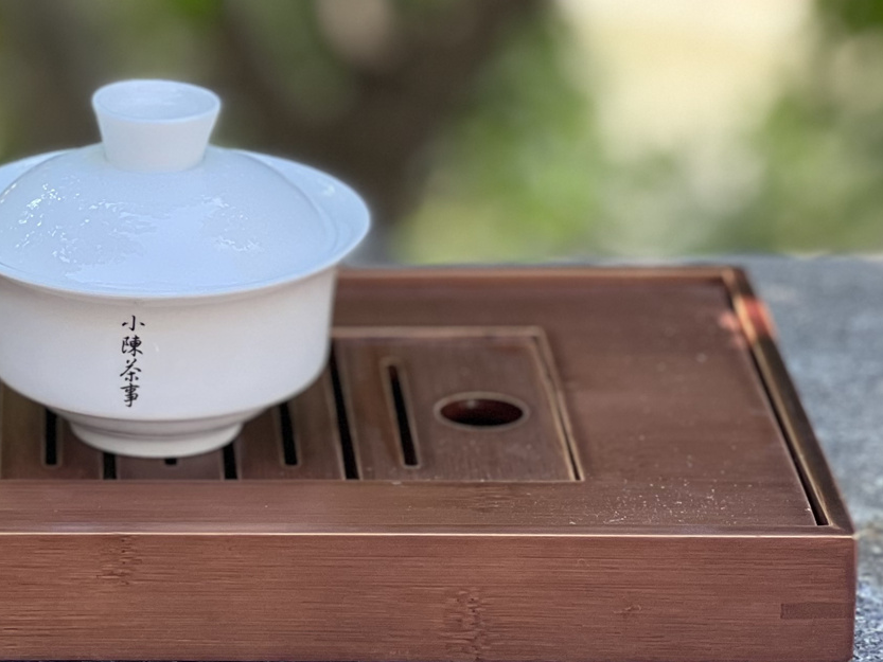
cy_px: -52
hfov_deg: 10.6
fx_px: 4669
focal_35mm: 183
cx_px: -164
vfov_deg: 8.1
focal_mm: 9
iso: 100
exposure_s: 1/121
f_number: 2.8
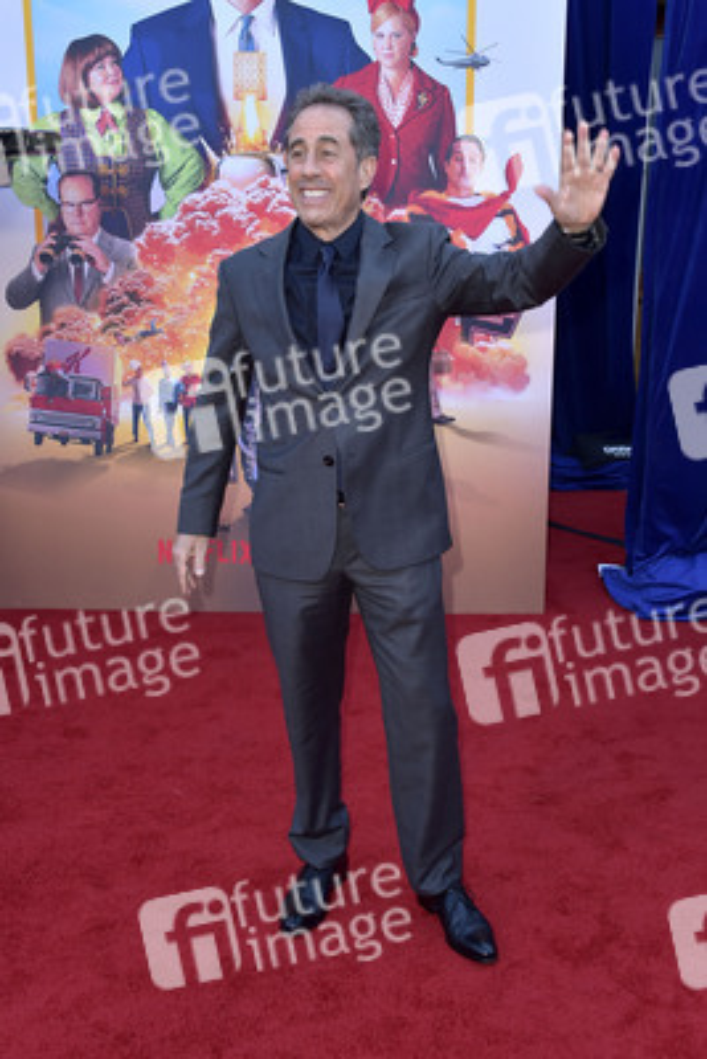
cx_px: 354
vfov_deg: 54.4
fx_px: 1030
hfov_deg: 37.9
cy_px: 530
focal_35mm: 35
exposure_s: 1/250
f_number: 6.3
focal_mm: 35
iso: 320
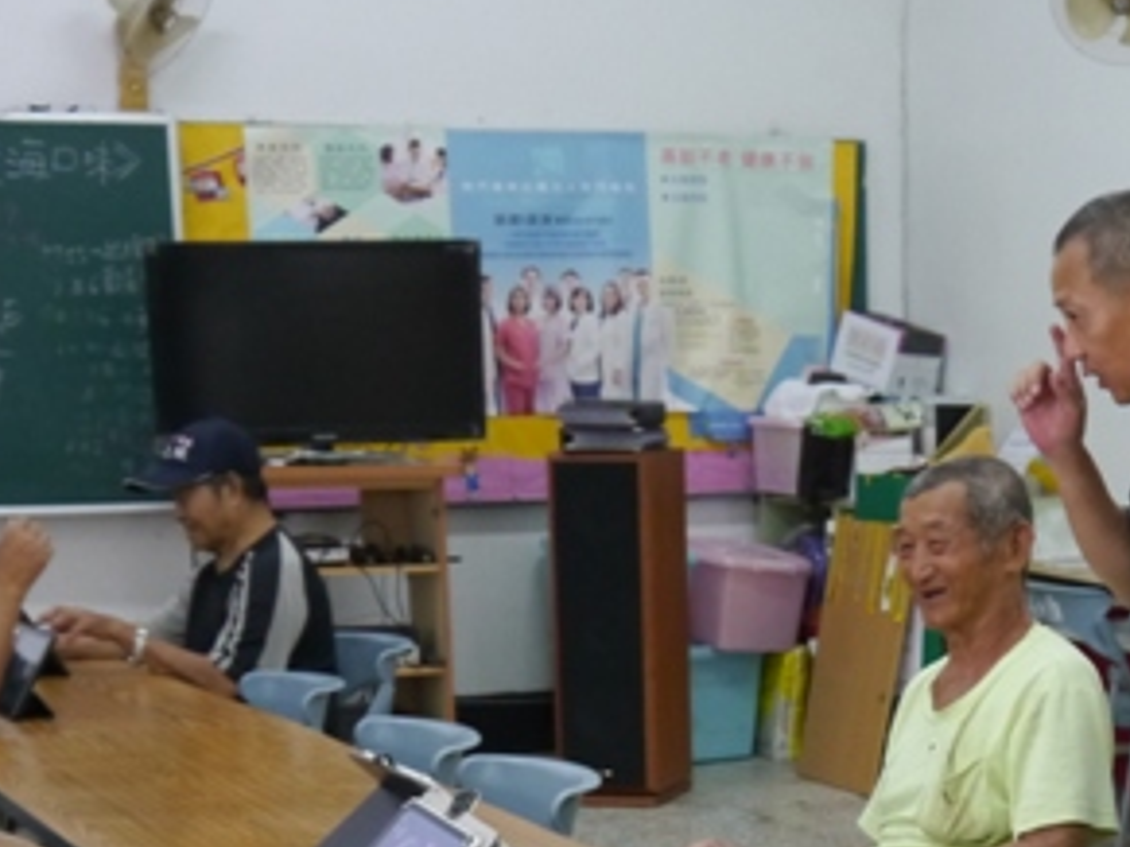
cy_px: 964
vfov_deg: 16.2
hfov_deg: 21.9
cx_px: 951
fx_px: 2871
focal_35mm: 88
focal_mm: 16
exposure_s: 1/60
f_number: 3.8
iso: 800
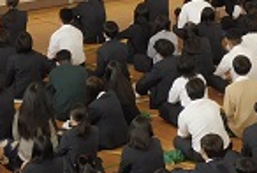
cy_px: -85
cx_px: 165
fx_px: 1302
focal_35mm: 182
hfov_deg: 11.3
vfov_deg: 7.5
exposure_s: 1/30
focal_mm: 7.2
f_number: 3.8
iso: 220
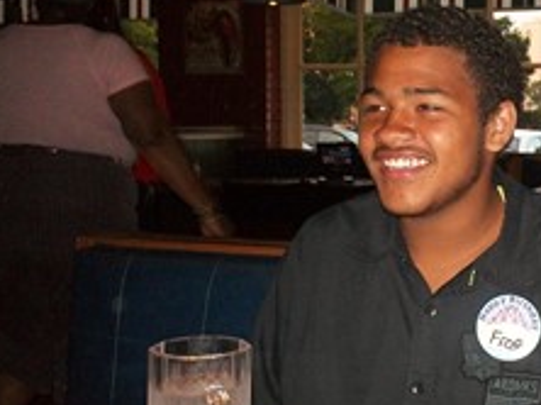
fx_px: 984
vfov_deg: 23.2
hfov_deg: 30.0
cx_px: 439
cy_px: 149
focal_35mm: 63
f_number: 4.5
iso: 250
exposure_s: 1/30
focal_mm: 6.3
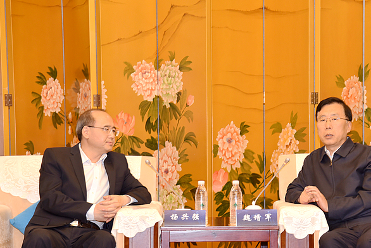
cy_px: 177
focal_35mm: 126
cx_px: 244
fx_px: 1299
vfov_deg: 10.9
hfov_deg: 16.2
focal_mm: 82
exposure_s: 1/60
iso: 800
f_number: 4
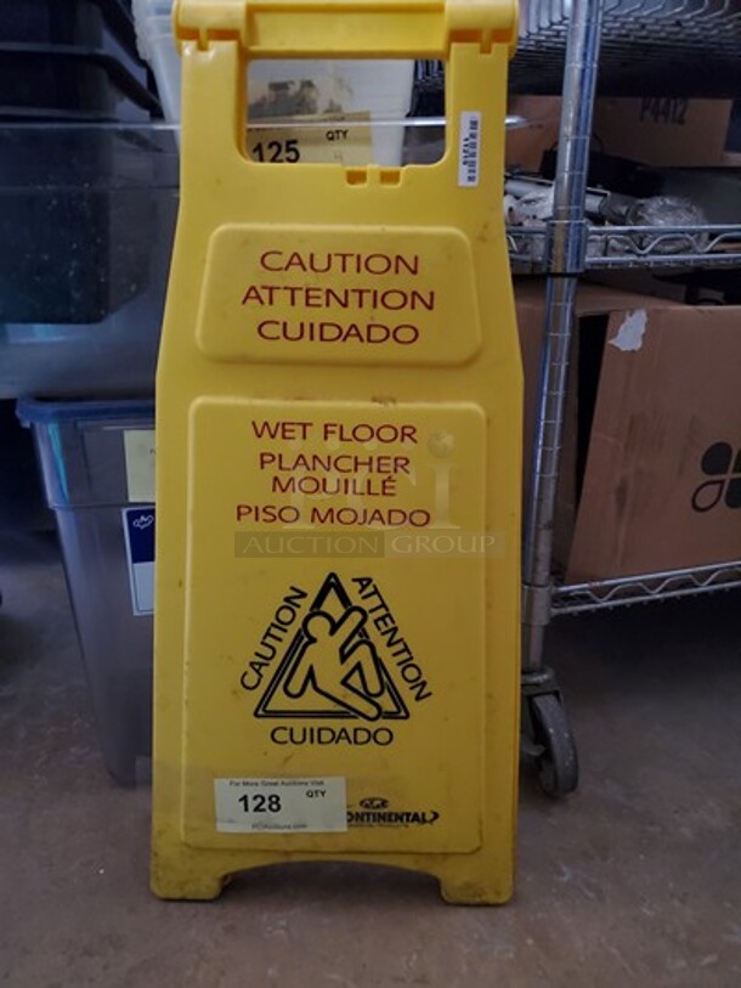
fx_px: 742
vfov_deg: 67.3
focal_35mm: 26
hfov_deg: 53.1
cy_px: 494
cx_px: 370
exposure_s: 1/13
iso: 640
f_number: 1.5
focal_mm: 4.3
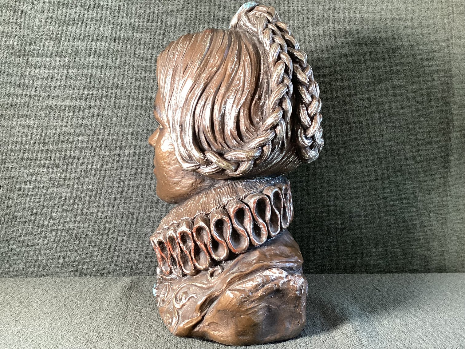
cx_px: 232
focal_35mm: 31
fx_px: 416
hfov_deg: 58.3
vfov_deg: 45.4
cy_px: 174
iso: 200
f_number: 2.4
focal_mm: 3.3
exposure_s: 1/60
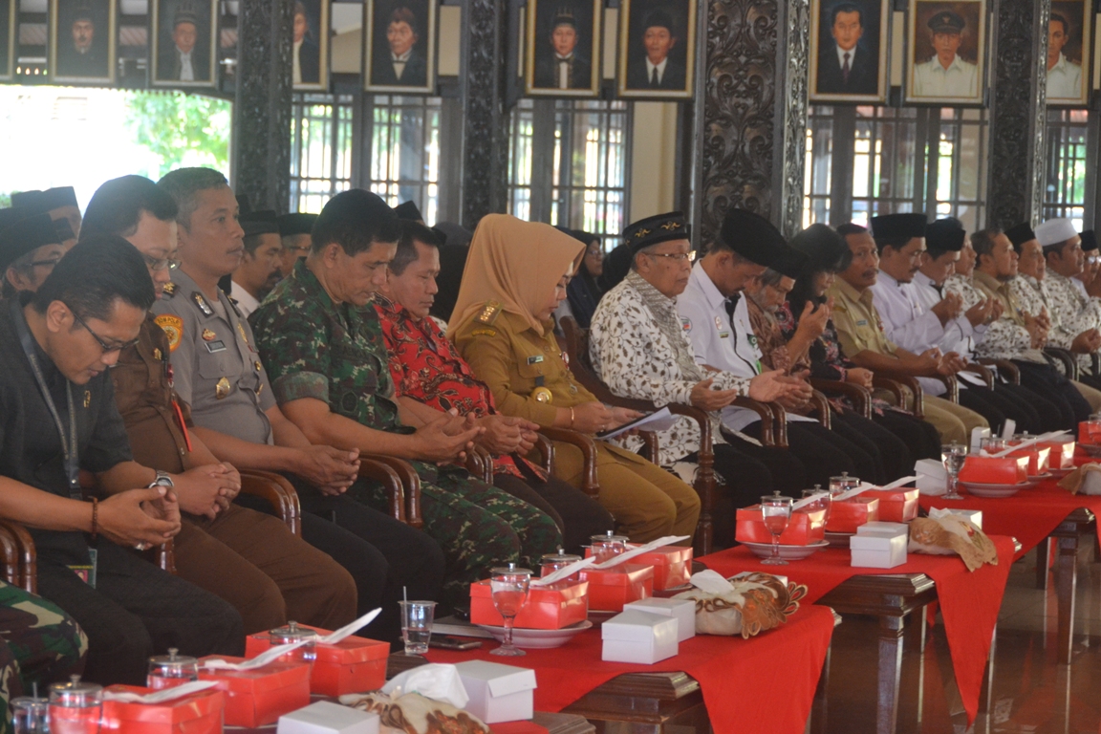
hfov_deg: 20.9
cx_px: 550
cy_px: 367
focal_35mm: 98
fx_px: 2982
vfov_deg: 14.0
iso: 1400
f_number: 5
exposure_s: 1/60
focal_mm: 65
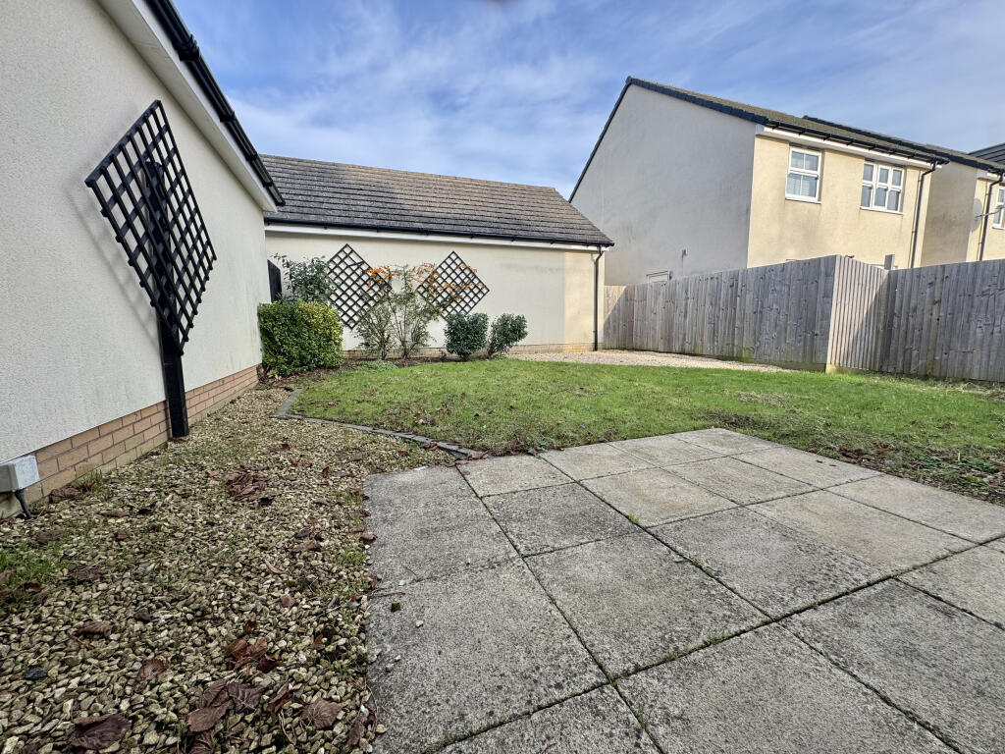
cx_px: 502
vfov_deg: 85.7
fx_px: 406
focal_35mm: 14
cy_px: 377
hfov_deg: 102.1
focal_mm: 2.22
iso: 40
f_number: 2.2
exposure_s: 1/443
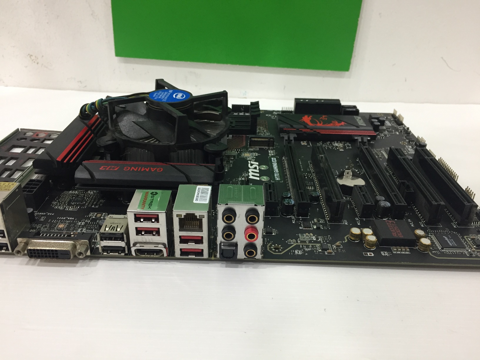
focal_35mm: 29
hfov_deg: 61.7
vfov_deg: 48.2
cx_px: 240
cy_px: 180
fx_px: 402
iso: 160
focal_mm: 4.15
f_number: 2.2
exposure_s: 1/33
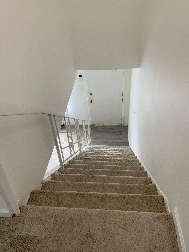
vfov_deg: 61.7
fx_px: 211
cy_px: 126
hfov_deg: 48.2
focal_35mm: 29
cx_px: 94
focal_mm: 3
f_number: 1.8
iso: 64
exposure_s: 1/60
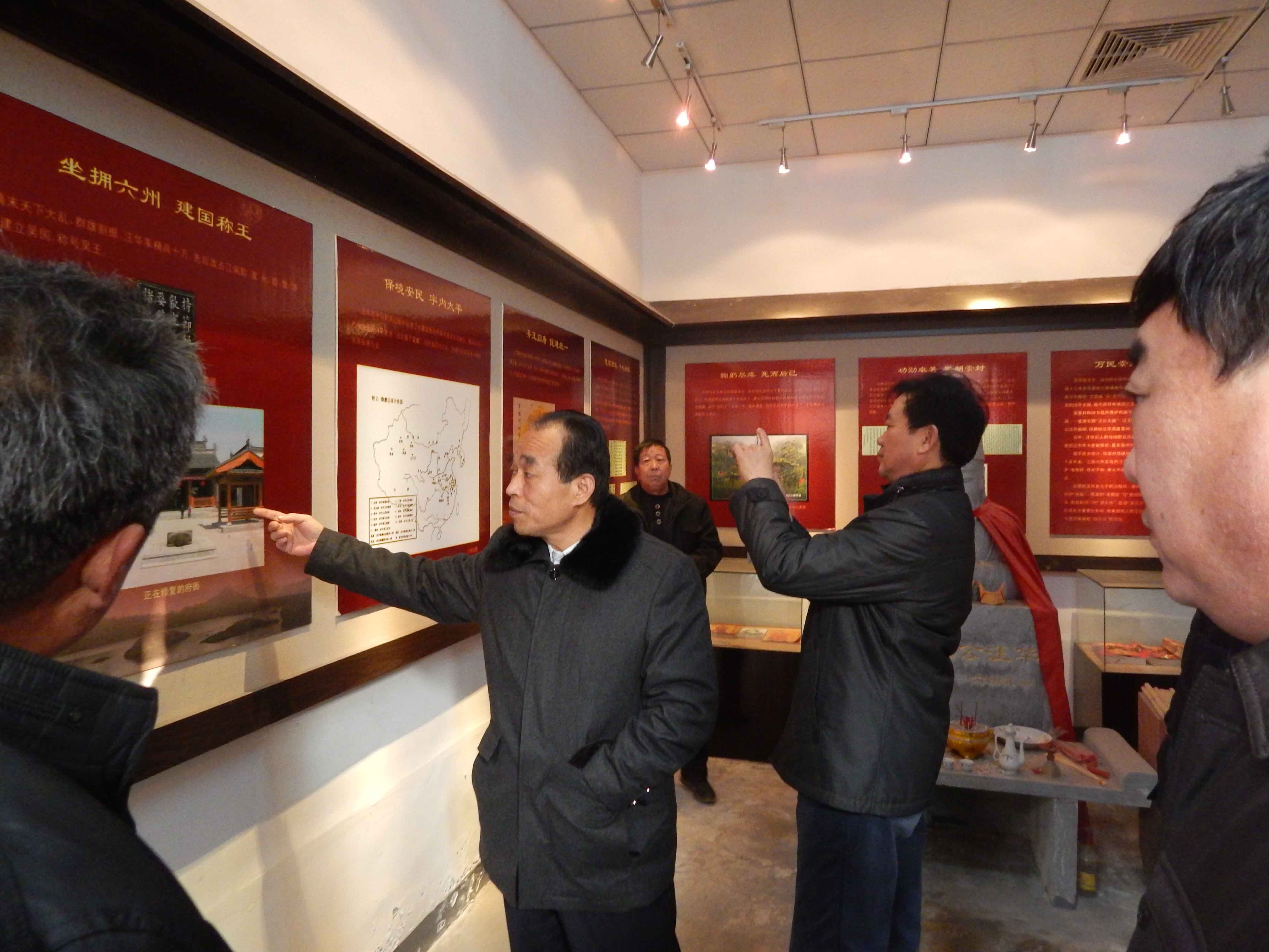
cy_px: 476
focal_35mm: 23
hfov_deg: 73.9
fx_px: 843
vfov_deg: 58.9
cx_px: 634
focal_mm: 4
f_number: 3
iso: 200
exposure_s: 1/8
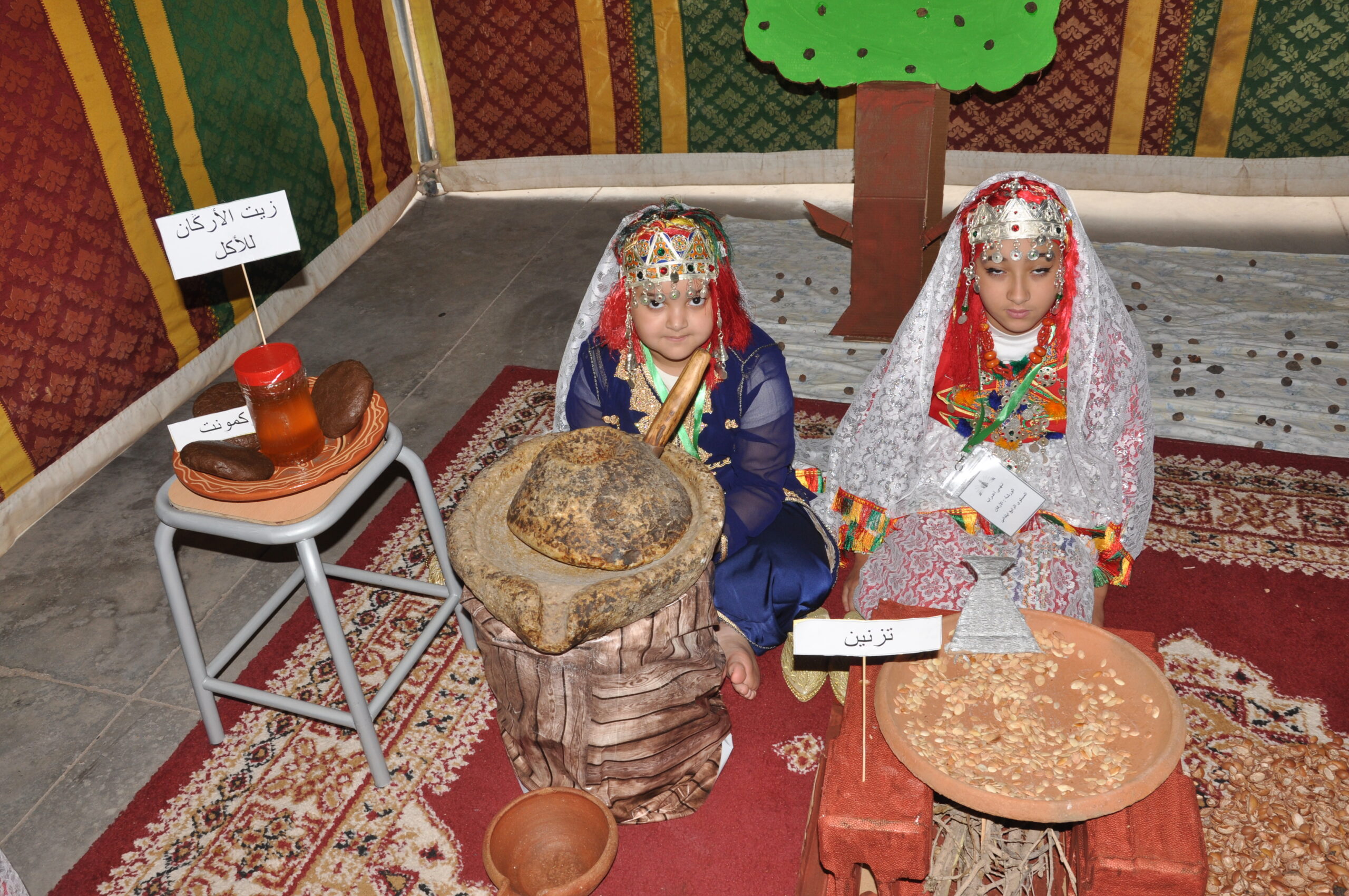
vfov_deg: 41.6
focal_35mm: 32
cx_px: 674
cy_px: 448
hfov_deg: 59.6
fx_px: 1179
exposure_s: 1/80
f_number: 9
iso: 250
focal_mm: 21
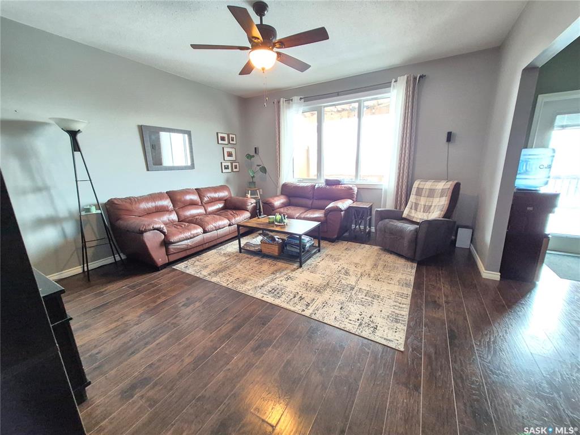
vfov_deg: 89.9
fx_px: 218
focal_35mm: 13
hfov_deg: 106.2
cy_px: 218
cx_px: 290
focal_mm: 1.74
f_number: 2.2
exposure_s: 1/40
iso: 1250
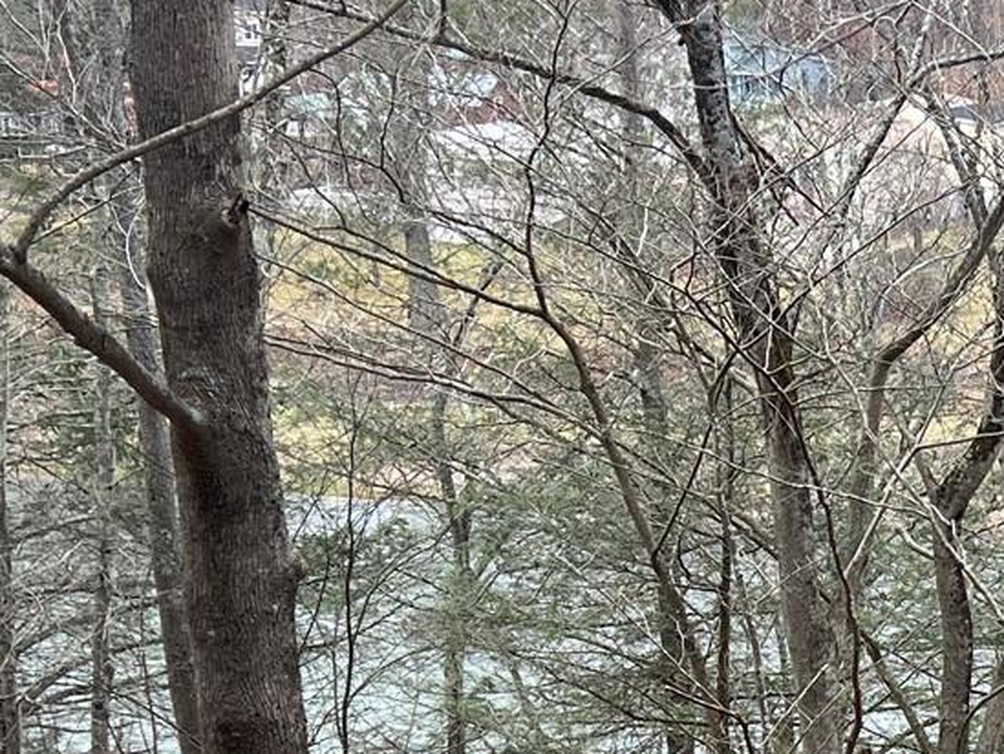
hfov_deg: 19.6
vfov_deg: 14.7
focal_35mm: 97
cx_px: 1024
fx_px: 2814
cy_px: 953
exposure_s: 1/266
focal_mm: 5.7
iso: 40
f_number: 1.5
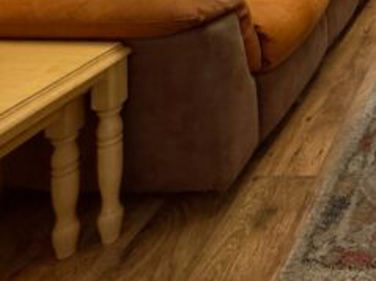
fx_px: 489
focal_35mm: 45
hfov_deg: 31.2
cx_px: 503
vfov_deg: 23.6
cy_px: -170
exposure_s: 1/100
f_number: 2.2
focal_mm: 2.22
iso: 250
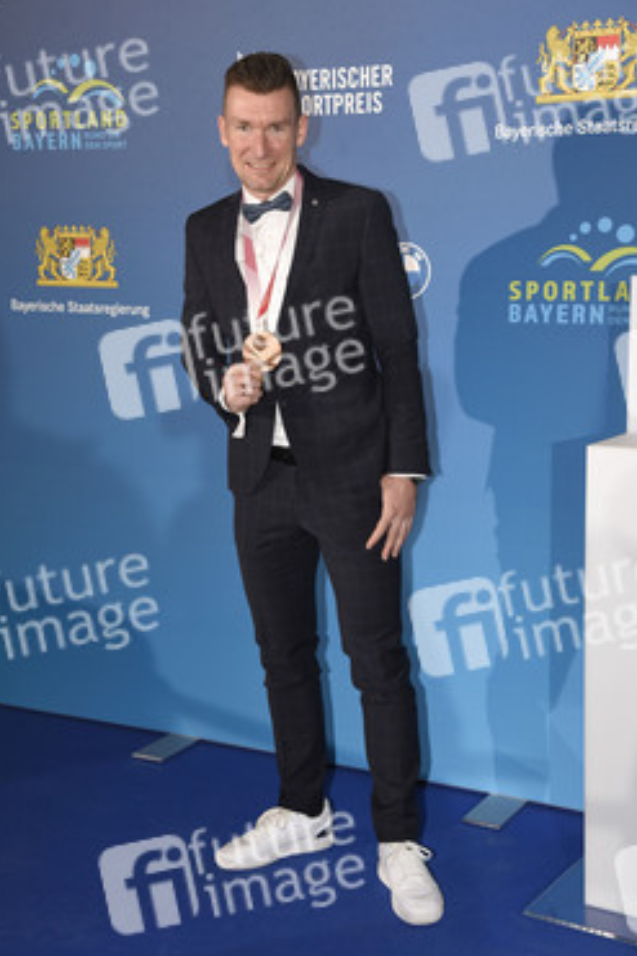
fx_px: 1488
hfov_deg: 24.2
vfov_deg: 35.7
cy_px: 487
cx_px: 307
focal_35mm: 56
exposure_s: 1/80
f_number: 6.3
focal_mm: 52
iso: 2500
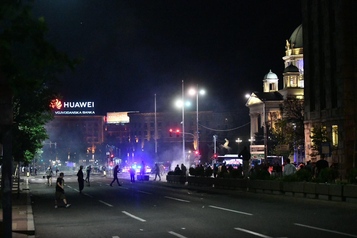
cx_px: 178
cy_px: 119
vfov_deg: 18.2
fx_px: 744
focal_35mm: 75
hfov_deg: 27.0
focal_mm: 75
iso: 16000
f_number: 3.2
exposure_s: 1/400
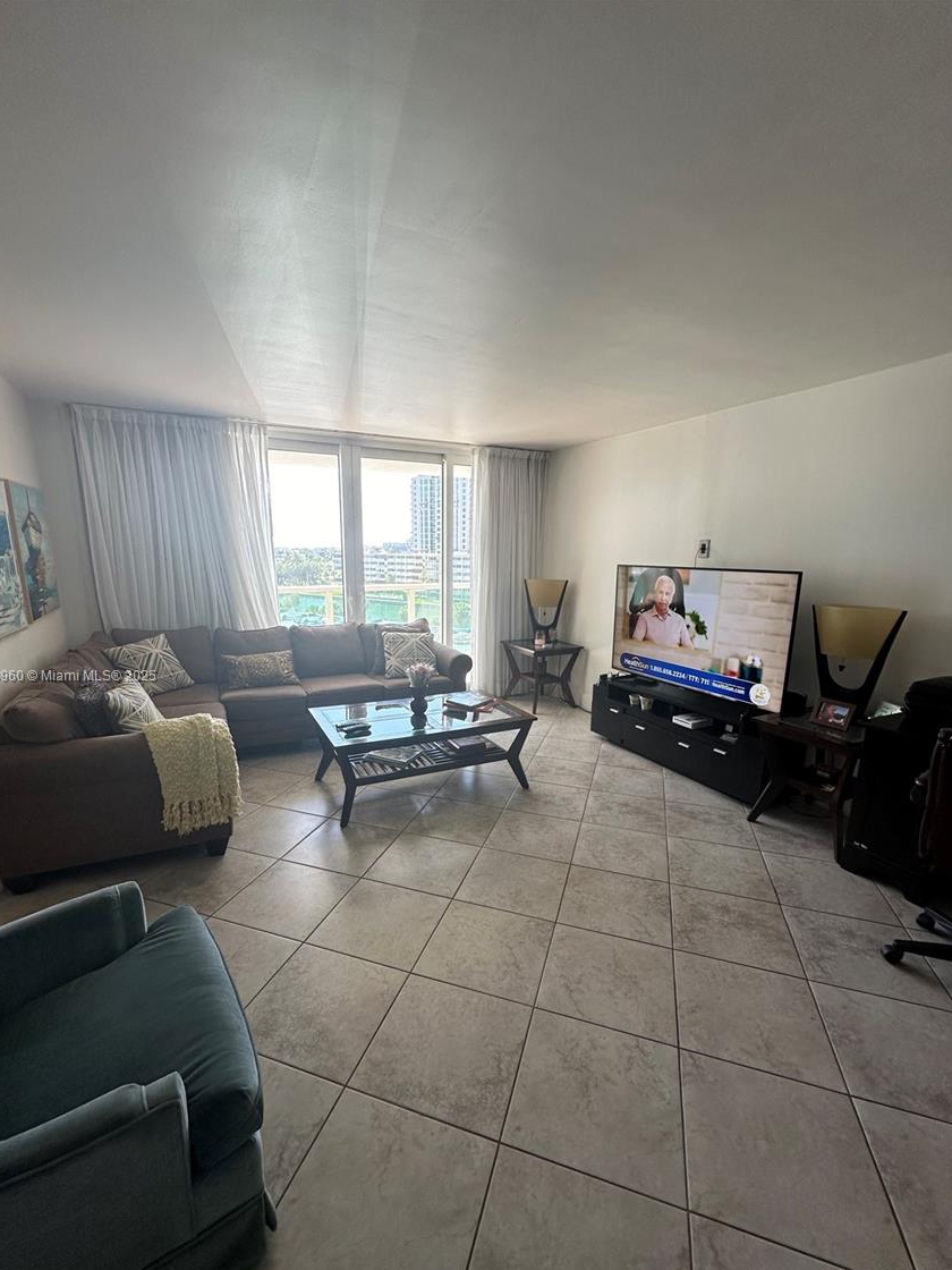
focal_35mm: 15
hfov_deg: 81.7
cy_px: 677
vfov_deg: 98.0
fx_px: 550
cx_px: 459
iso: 80
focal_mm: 2.22
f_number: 2.2
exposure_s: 1/120
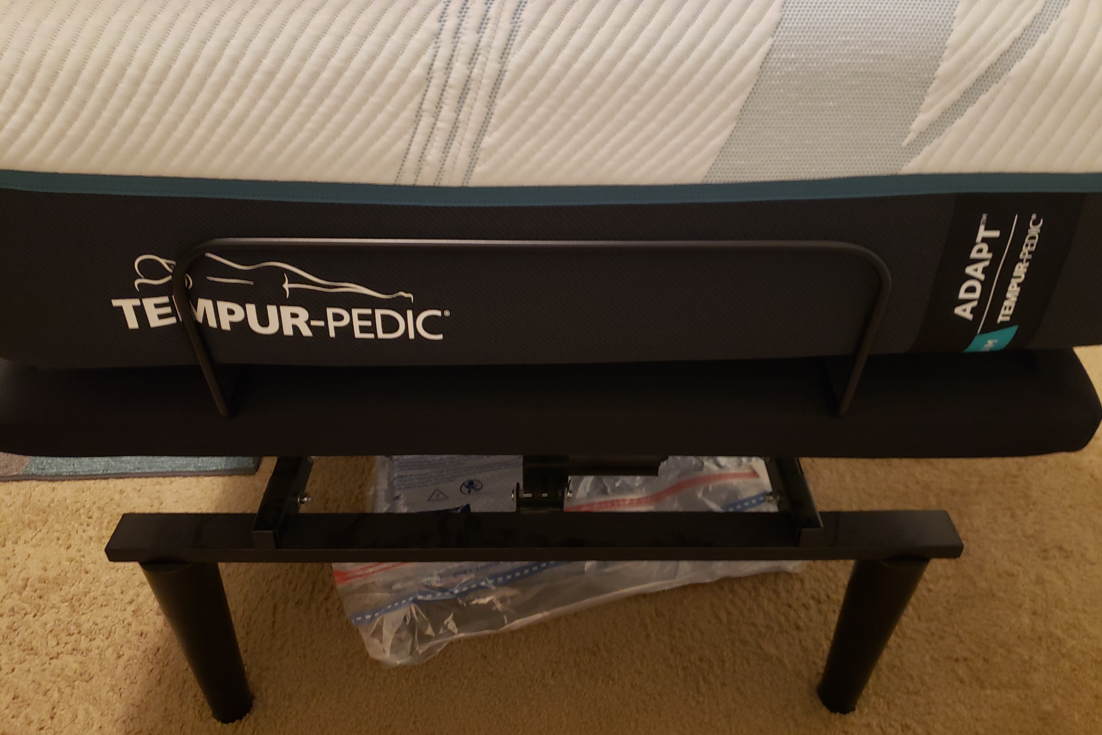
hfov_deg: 65.5
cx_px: 561
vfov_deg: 46.4
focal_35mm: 28
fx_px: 857
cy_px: 357
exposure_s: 1/15
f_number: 1.5
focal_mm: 4.3
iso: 250
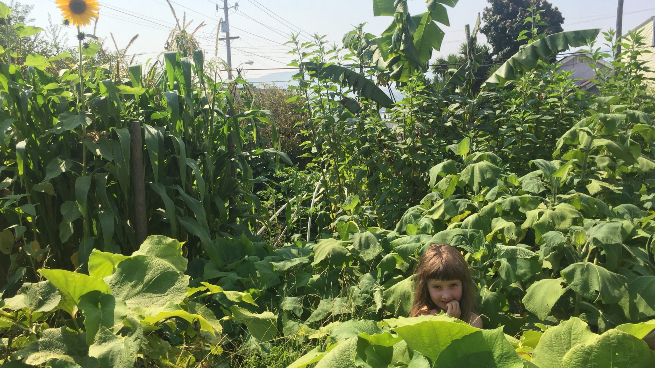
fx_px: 556
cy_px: 176
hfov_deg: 61.0
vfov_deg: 36.7
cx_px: 330
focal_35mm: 32
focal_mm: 4.15
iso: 32
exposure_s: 1/1319
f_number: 2.2
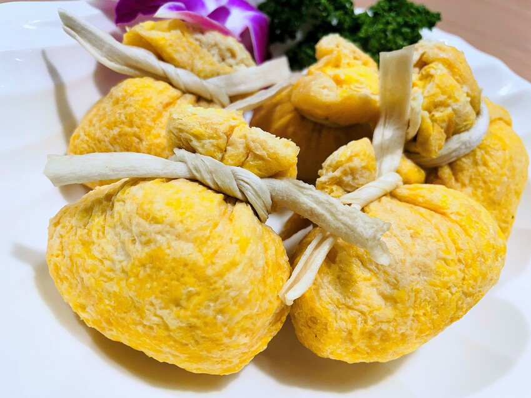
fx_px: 399
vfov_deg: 53.0
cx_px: 266
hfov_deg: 67.3
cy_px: 199
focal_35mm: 26
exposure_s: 1/120
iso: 80
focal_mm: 4.2
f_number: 1.6
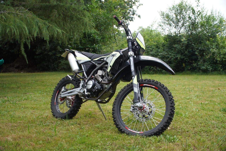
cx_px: 113
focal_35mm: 44
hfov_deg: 45.0
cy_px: 76
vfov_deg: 30.8
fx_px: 273
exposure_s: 1/200
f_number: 4.5
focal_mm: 29
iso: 100
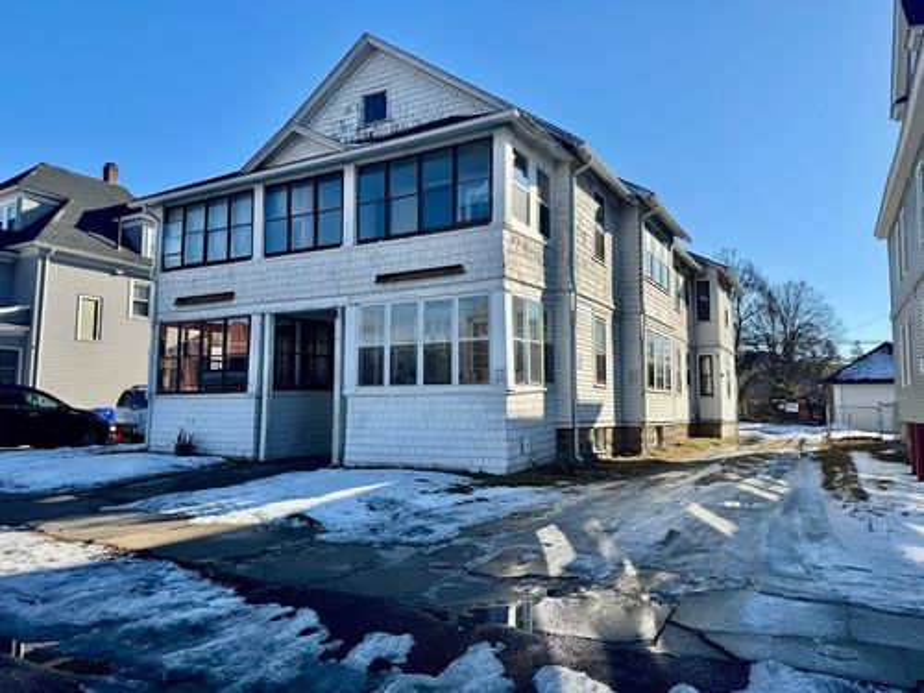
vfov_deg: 56.8
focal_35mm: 24
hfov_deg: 71.6
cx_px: 462
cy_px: 346
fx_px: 641
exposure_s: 1/3802
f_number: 1.78
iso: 80
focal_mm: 6.76
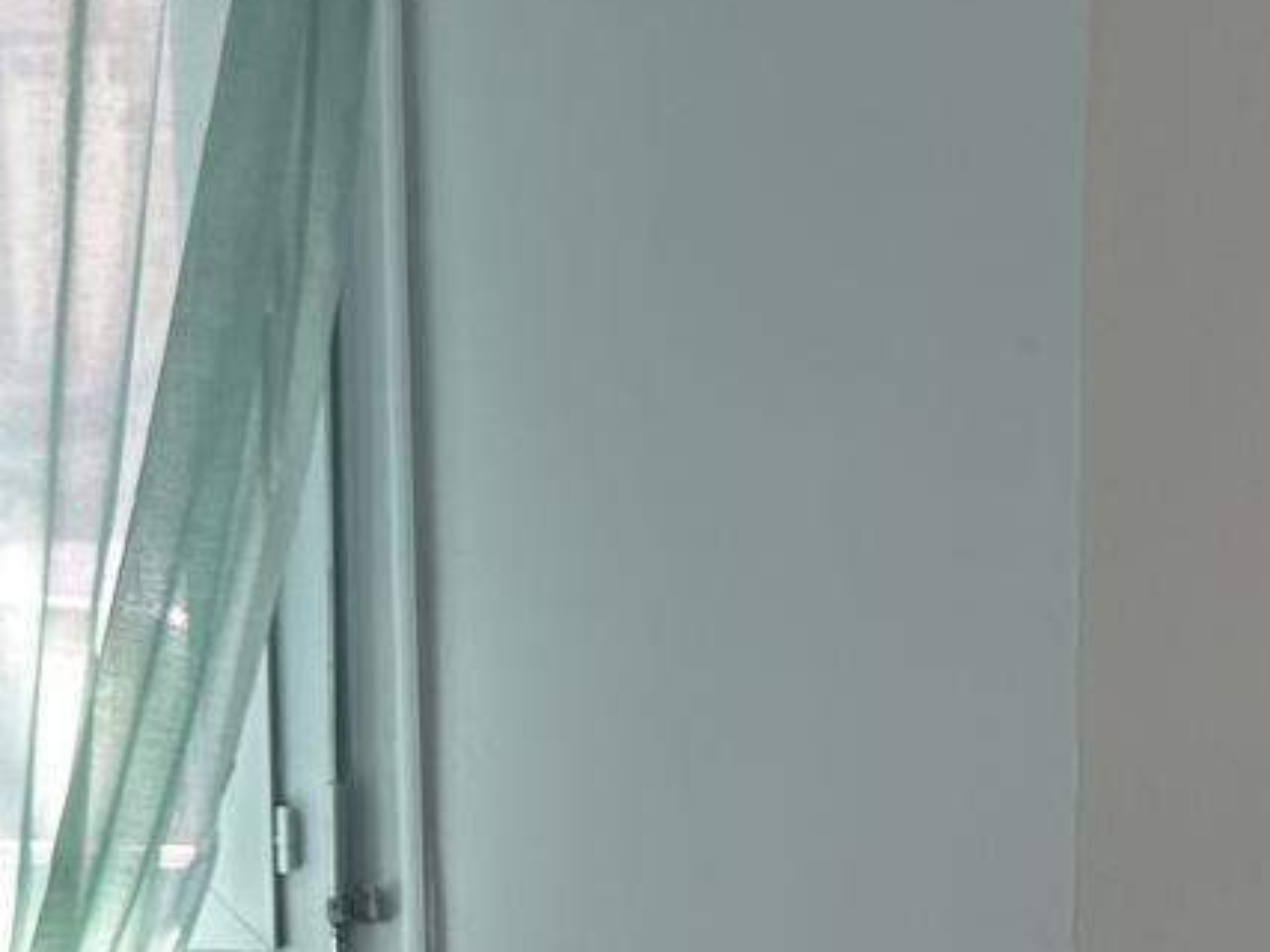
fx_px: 3961
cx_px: 1213
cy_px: 884
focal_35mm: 108
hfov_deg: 17.8
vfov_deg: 13.6
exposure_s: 1/164
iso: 100
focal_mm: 6.86
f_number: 1.78
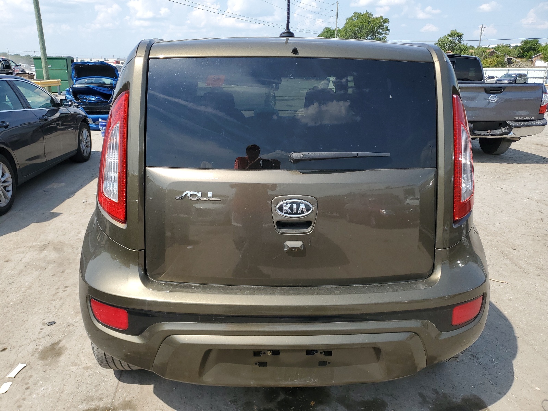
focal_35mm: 26
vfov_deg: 53.1
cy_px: 206
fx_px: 412
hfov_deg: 67.3
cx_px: 274
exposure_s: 1/2000
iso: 50
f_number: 1.5
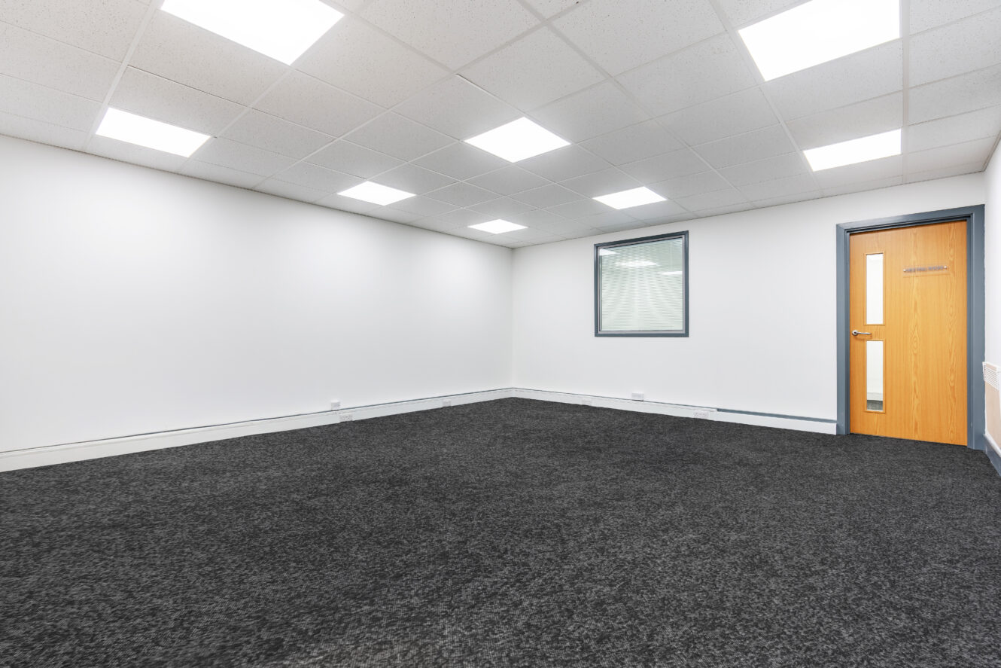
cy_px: 334
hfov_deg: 96.7
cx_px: 500
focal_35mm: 16
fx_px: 445
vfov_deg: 73.8
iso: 100
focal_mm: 16
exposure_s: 1/15
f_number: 8
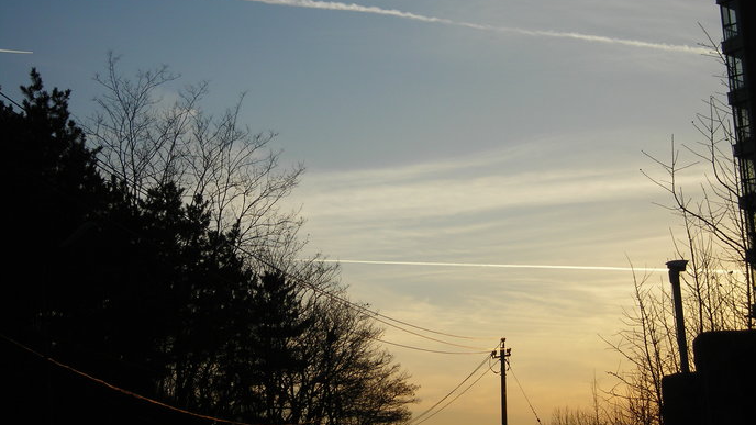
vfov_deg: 16.7
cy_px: 166
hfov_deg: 29.4
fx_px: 1443
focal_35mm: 72
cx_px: 382
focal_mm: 10.8
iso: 50
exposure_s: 1/342
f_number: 3.9
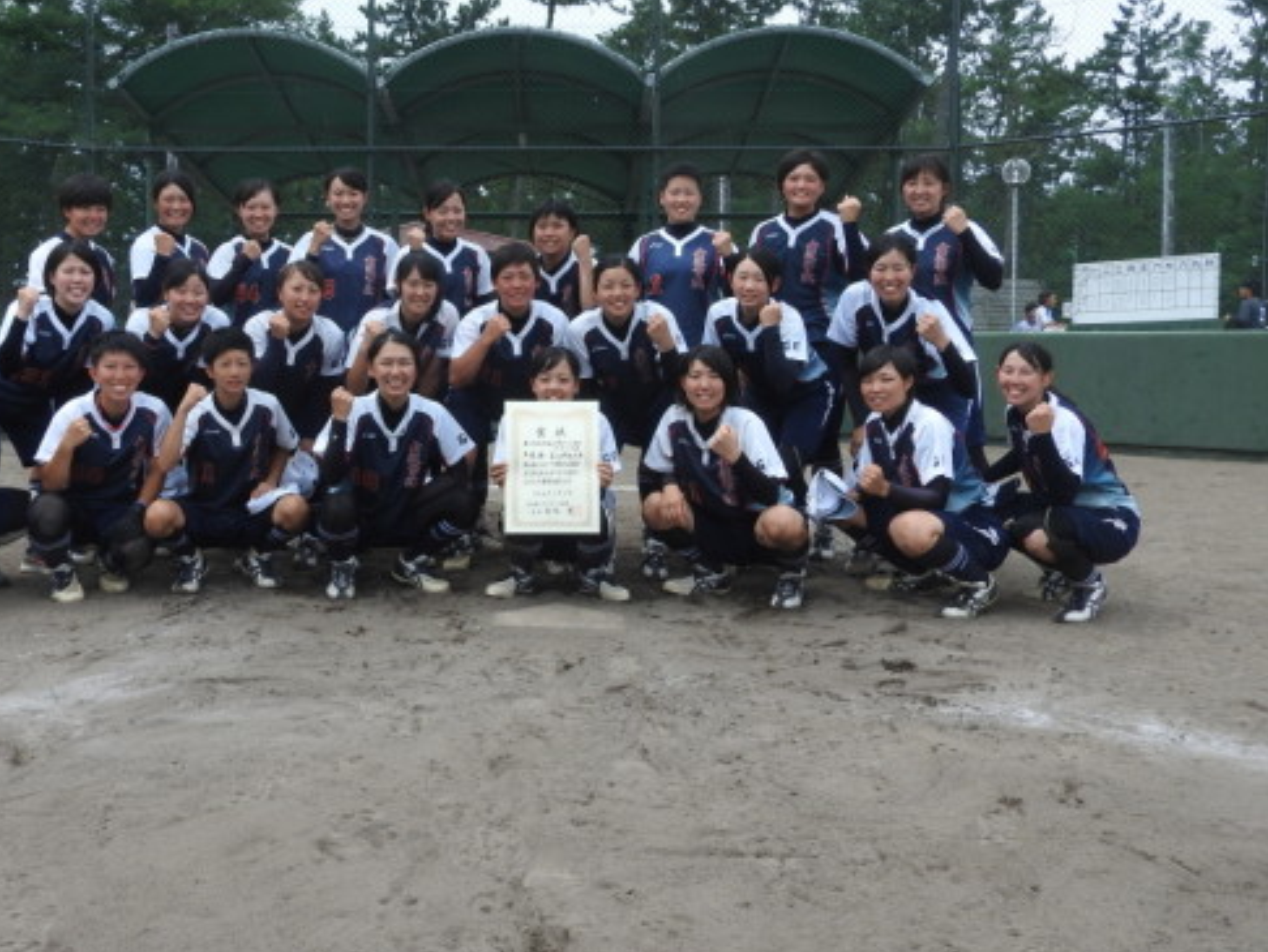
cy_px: 386
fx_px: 1356
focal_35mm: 37
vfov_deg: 38.6
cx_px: 491
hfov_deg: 49.7
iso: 100
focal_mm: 5.4
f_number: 3.5
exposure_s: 1/800
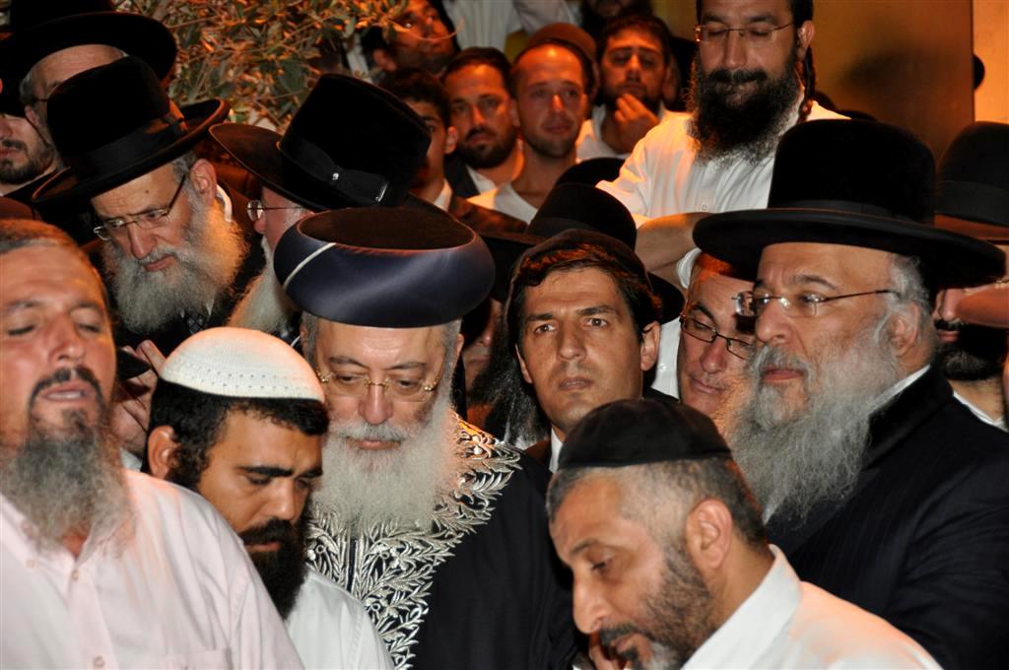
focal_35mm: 105
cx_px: 504
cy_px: 335
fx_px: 2939
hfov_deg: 19.5
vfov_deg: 13.0
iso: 800
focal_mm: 70
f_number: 5
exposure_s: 1/60
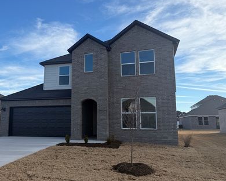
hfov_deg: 58.3
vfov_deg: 48.5
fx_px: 201
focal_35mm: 30
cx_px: 89
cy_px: 93
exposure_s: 1/2370
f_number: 1.78
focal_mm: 6.76
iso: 80
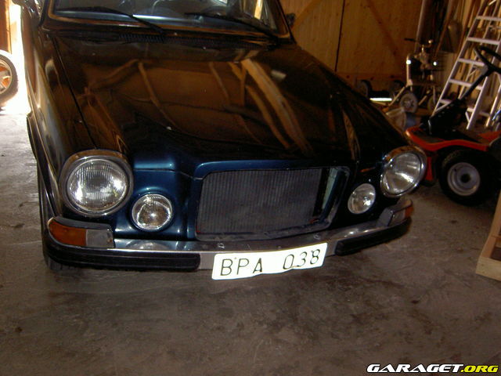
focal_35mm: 34
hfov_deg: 54.0
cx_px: 250
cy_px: 188
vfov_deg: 41.8
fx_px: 492
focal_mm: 5.6
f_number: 2.8
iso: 200
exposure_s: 1/60
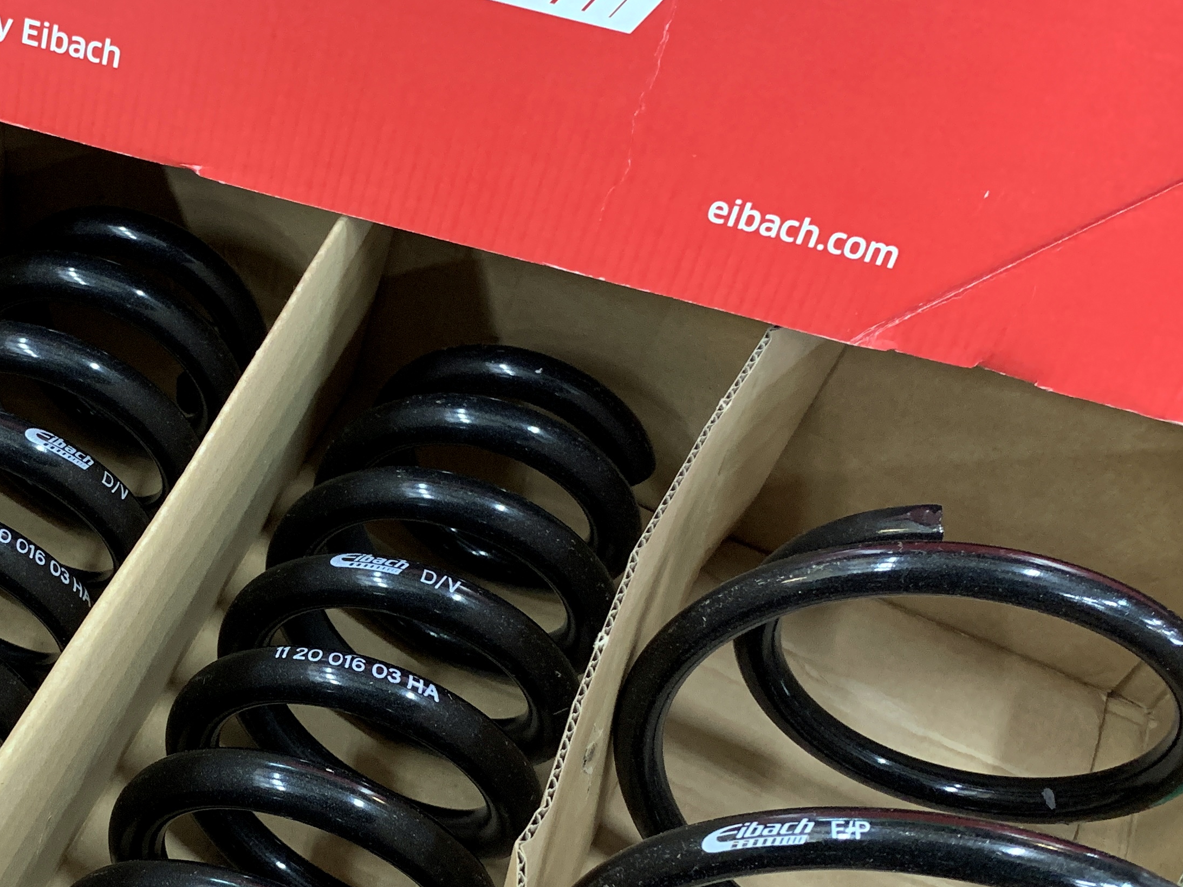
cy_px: 530
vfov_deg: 30.2
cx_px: 181
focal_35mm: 48
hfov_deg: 37.7
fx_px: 1640
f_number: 1.8
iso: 400
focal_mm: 4.25
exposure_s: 1/40
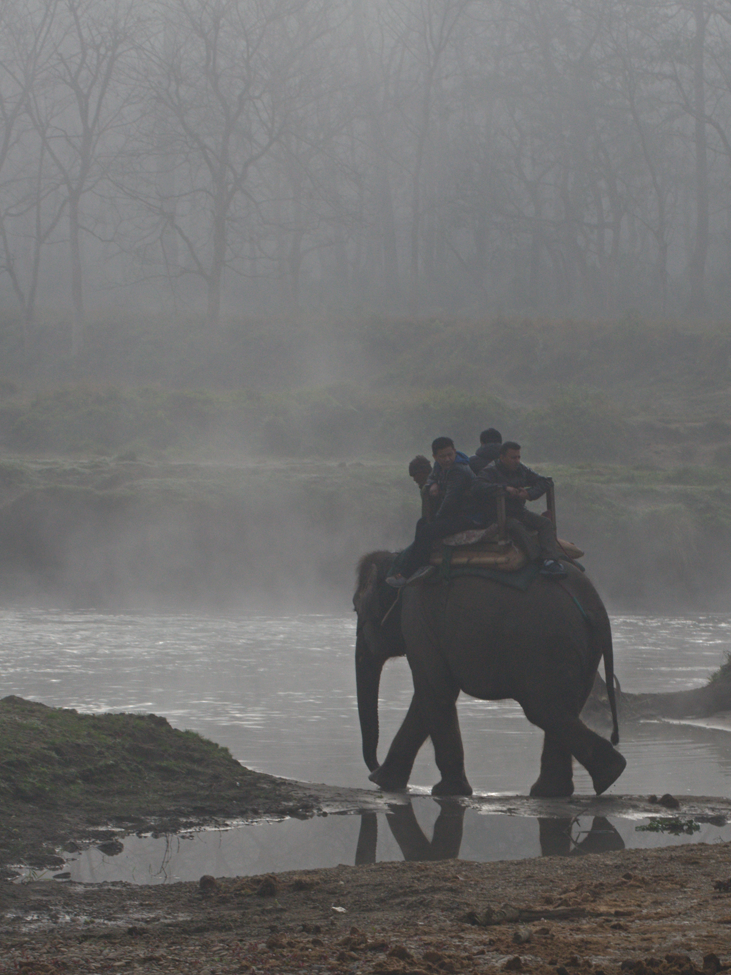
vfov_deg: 11.9
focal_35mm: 166
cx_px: 609
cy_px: 716
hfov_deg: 8.9
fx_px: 4674
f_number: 8
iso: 100
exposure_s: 1/400
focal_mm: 55
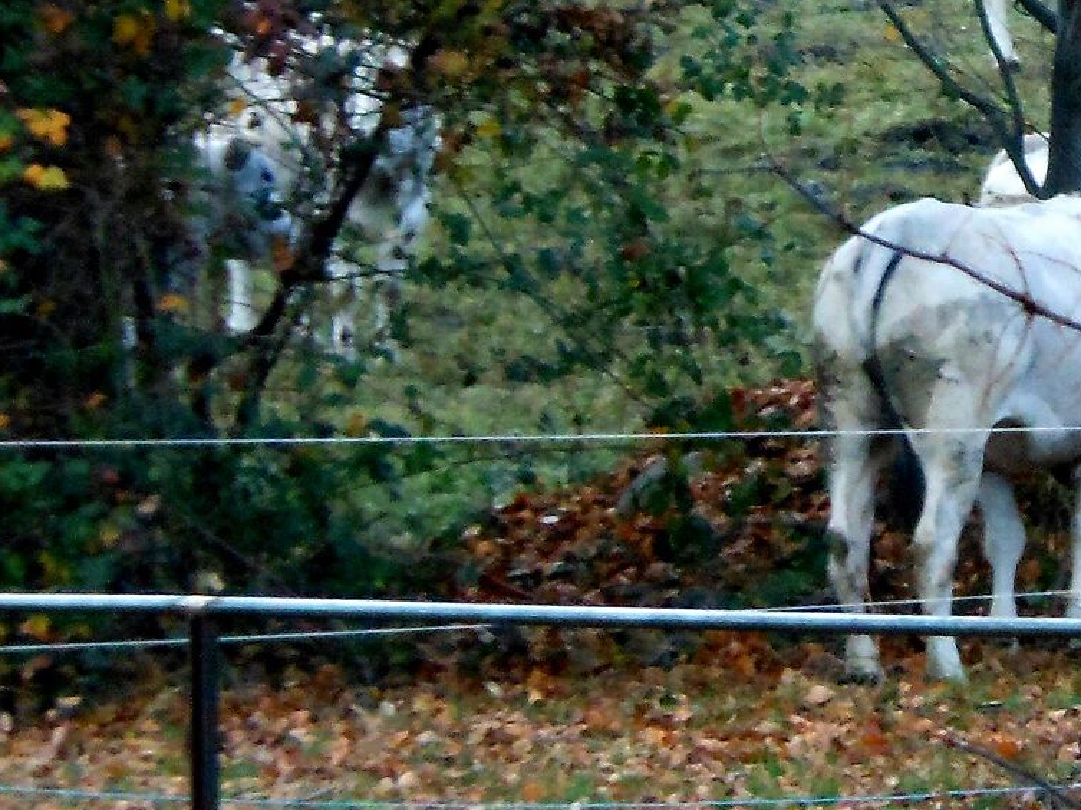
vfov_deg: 2.4
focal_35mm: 625
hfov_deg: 3.2
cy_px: 11
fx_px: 19508
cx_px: 1249
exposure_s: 1/160
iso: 400
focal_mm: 35
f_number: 5.6
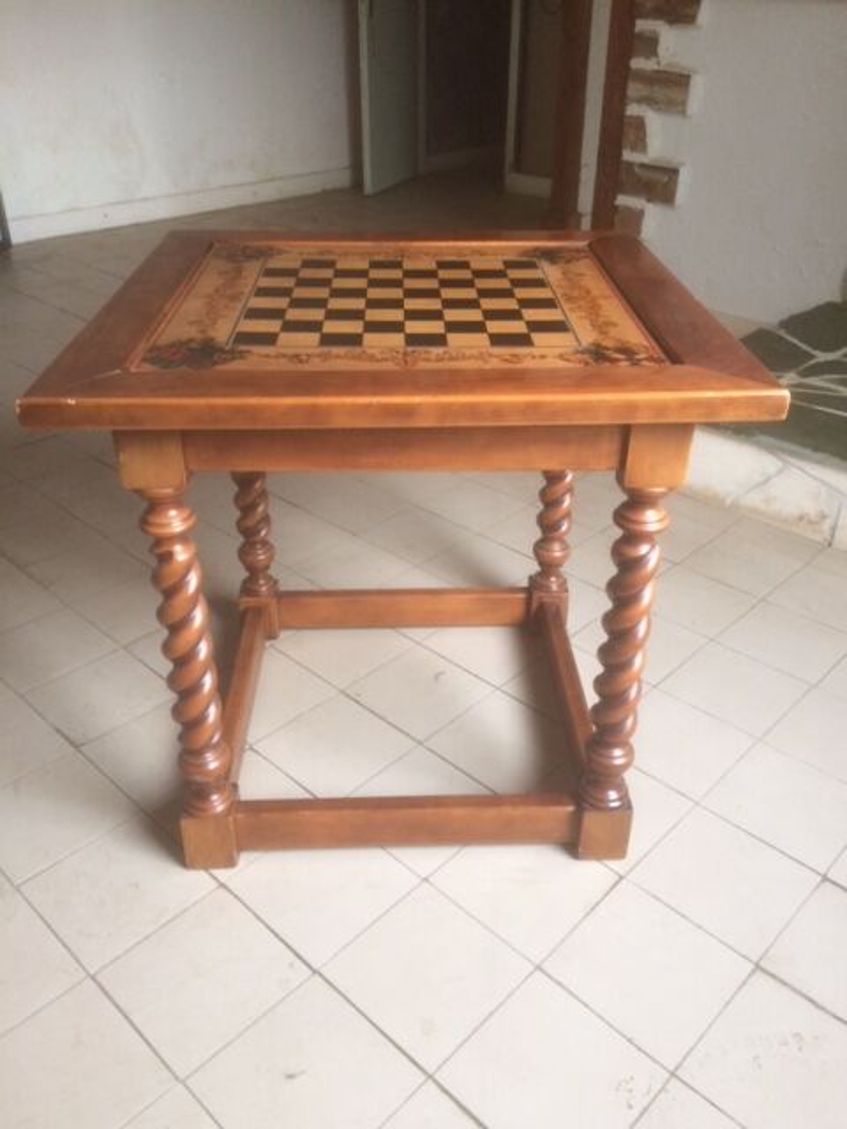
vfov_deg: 61.7
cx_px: 424
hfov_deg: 48.2
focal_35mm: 29
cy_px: 564
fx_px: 946
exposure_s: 1/33
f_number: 2.2
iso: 125
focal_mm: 4.15
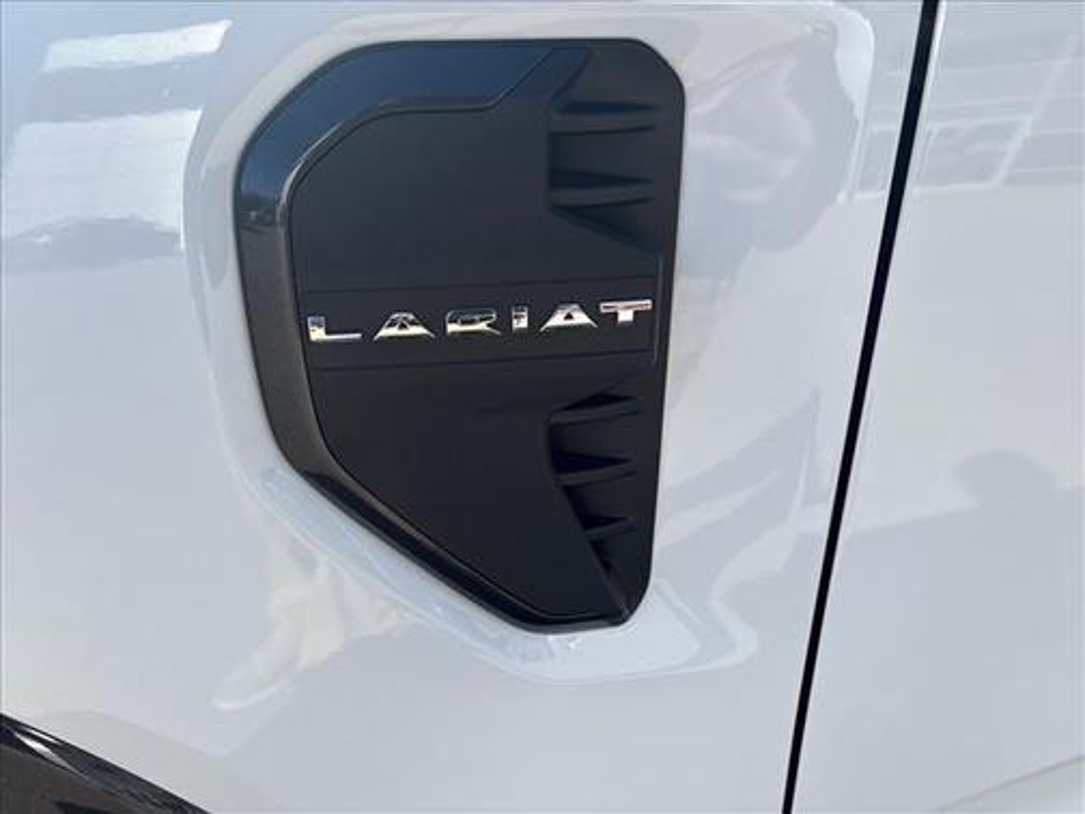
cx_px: 542
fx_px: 815
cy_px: 407
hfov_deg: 67.3
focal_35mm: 26
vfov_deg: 53.1
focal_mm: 5.96
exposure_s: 1/1953
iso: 50
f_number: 1.6
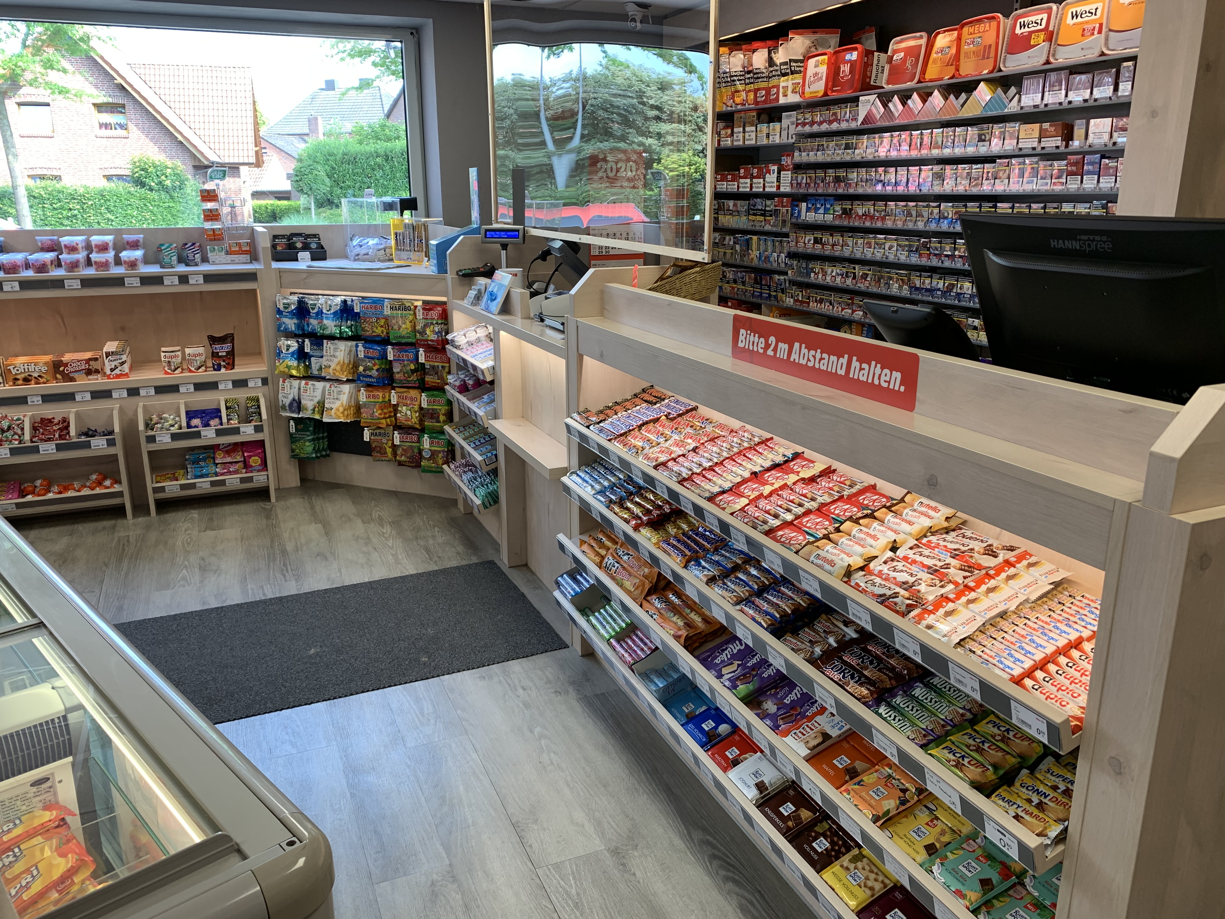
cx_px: 612
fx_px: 920
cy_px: 460
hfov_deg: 67.3
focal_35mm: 26
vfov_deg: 53.1
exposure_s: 1/100
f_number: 1.8
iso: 64
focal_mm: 4.25
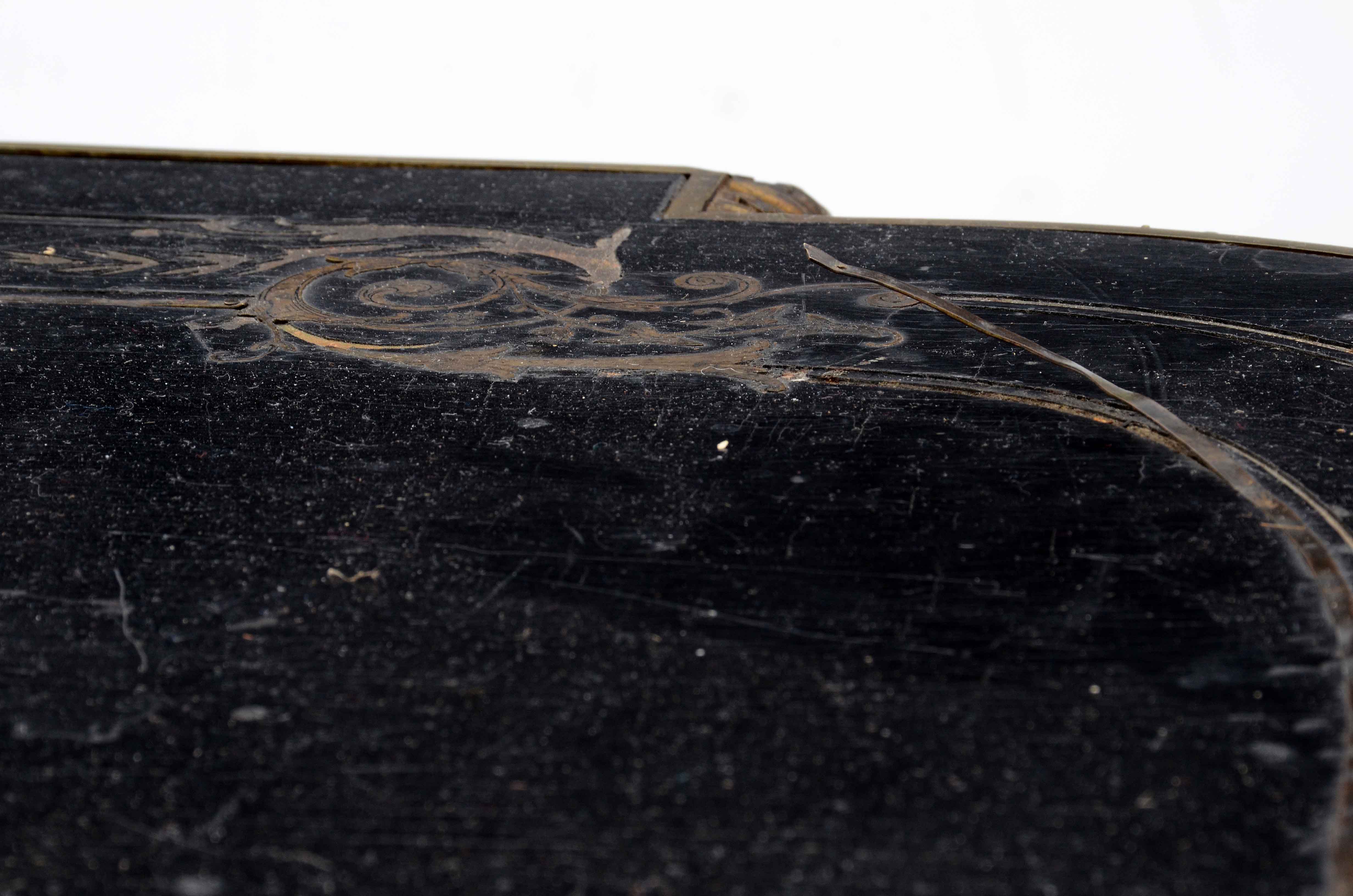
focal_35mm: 210
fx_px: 7876
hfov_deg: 9.8
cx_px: 676
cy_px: 448
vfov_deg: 6.5
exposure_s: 1/80
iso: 400
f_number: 16
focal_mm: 140
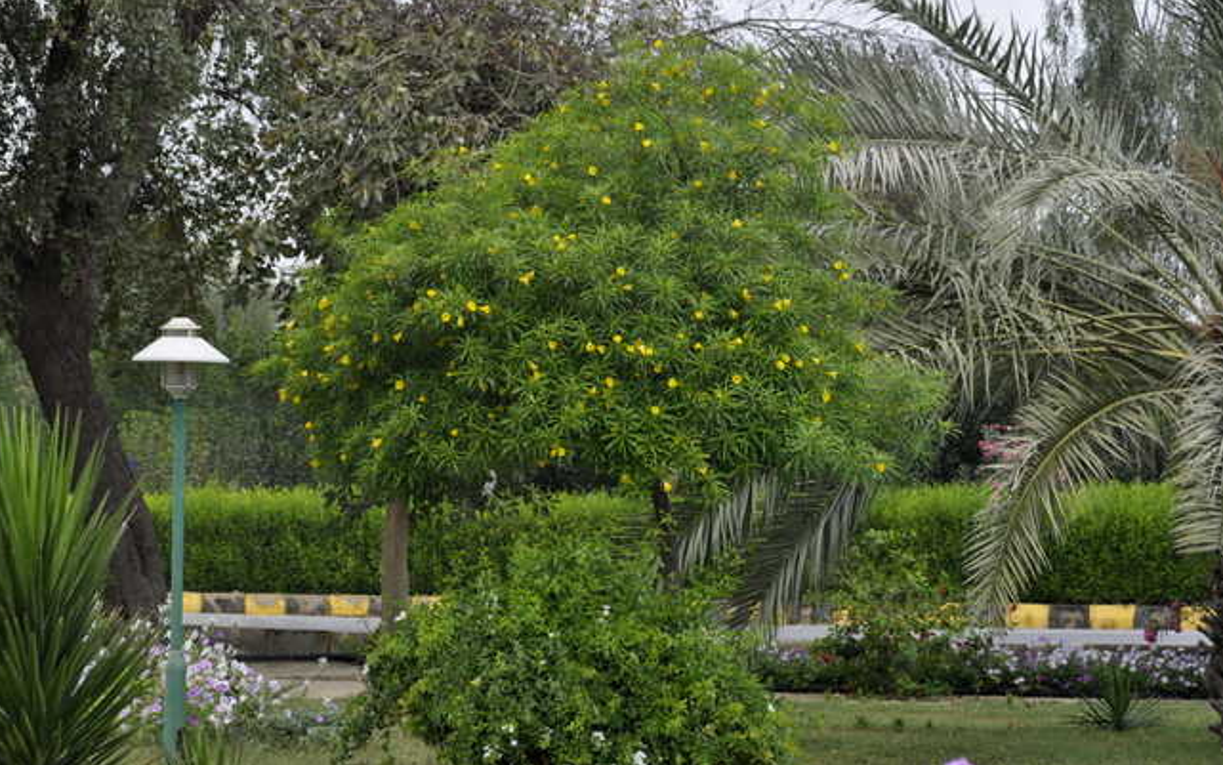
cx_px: 576
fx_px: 5001
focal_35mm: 150
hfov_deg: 13.9
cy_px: 346
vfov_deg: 8.7
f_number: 7.1
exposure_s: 1/200
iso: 200
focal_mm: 90
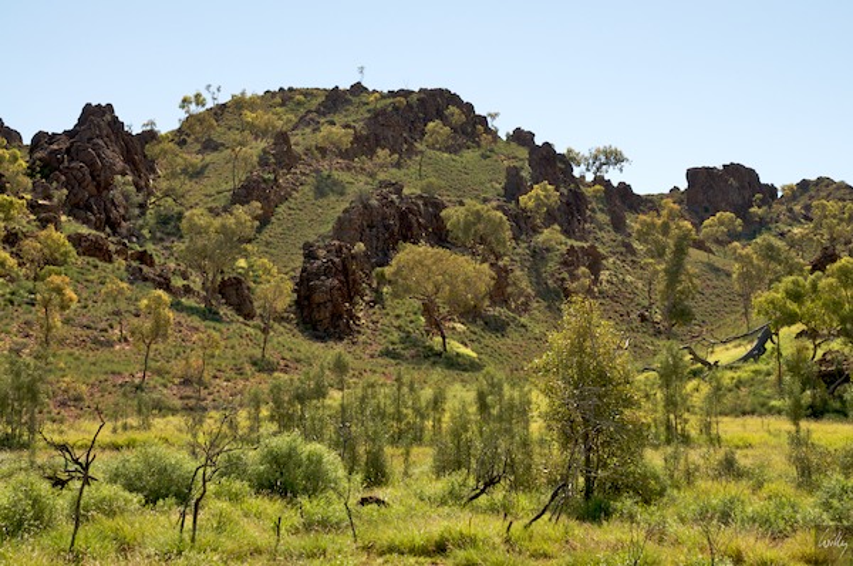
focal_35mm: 75
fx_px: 1774
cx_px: 426
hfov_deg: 27.0
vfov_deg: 18.1
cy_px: 283
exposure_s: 1/400
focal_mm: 50
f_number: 10
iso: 320
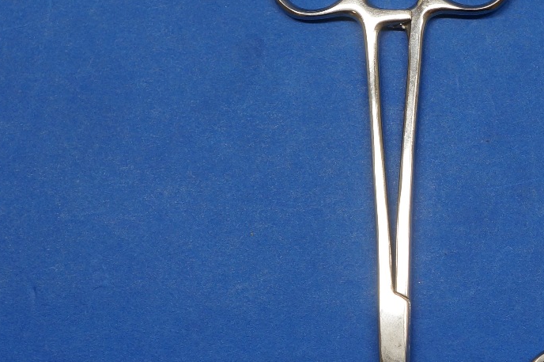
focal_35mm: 101
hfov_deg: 19.8
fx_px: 1527
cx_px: 508
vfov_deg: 13.5
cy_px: 175
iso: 400
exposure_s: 1/100
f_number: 5.6
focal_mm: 29
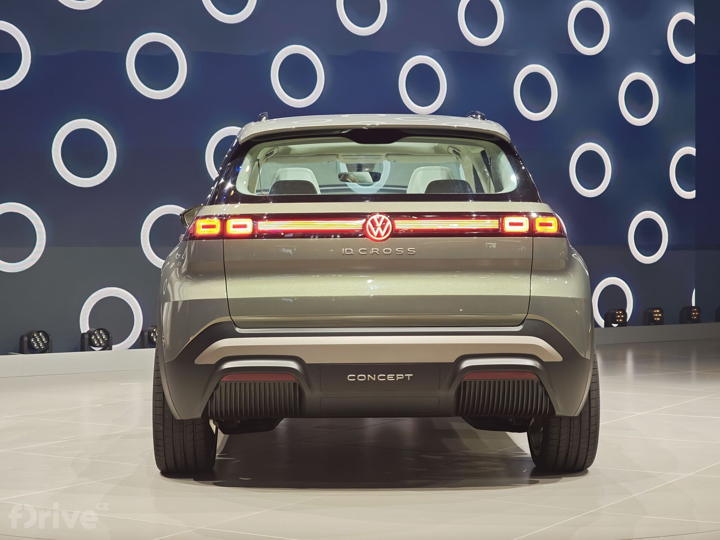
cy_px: 270
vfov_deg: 21.0
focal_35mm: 70
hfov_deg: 27.8
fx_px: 1456
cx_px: 360
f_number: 1.8
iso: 250
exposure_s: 1/100
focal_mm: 11.5
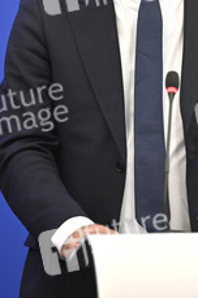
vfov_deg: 6.7
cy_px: 49
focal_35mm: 306
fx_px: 2532
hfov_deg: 4.5
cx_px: 143
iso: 2500
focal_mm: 175
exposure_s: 1/500
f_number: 2.8
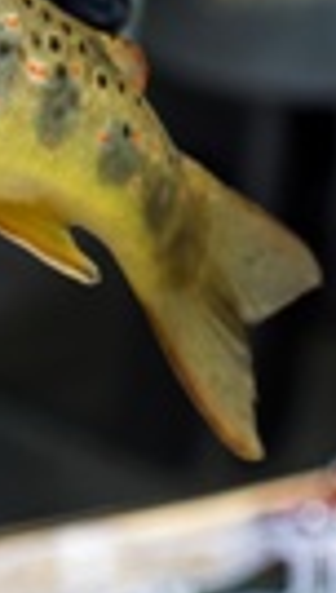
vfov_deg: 7.6
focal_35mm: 281
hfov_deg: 4.3
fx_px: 4423
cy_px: 24
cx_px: -265
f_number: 4.5
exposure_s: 1/320
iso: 100
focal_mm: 60
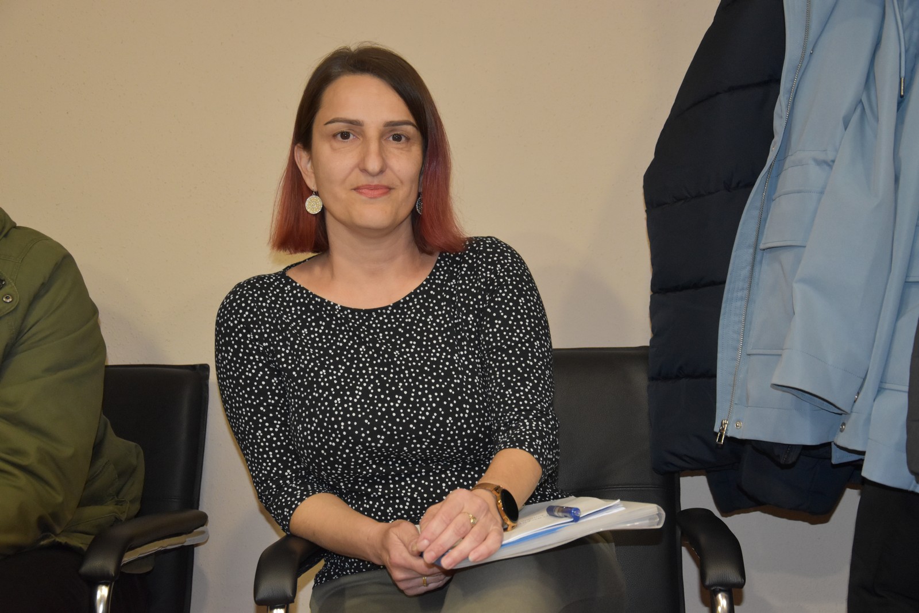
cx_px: 460
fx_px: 1608
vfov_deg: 21.6
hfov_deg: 31.9
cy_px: 306
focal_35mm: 63
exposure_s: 1/60
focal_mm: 42
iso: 2000
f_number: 4.8
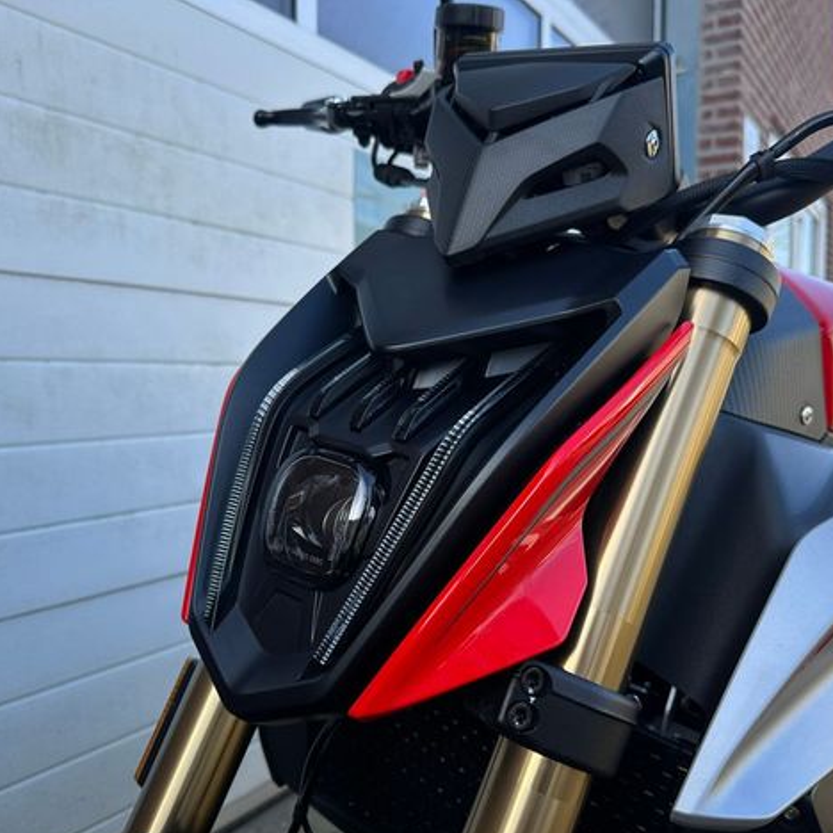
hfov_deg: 55.6
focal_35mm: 29
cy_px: 425
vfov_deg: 55.6
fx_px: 790
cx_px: 420
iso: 80
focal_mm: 6.86
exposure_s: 1/745
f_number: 1.78
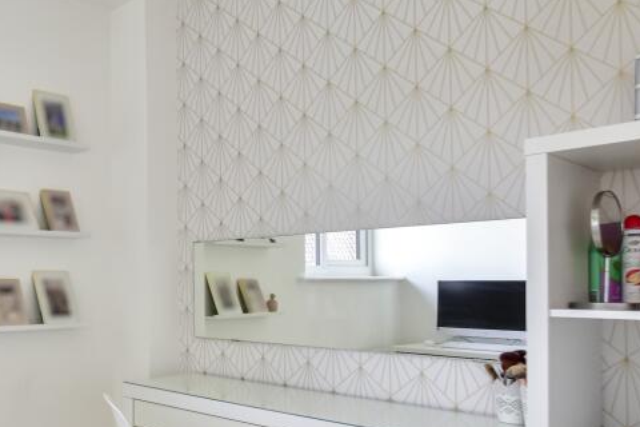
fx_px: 569
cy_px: 280
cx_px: -5
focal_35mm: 32
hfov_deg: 48.1
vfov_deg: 40.7
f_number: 8
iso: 640
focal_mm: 10
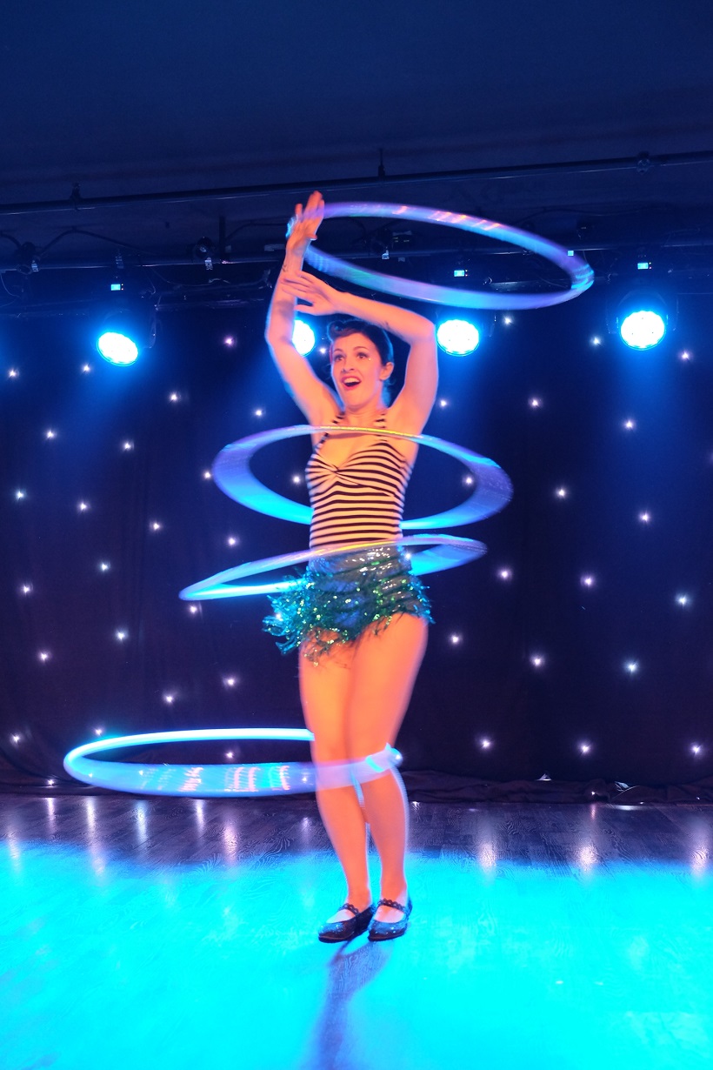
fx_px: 1069
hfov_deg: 36.9
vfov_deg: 53.1
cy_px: 535
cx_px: 356
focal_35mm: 36
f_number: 3.2
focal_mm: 24.3
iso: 2000
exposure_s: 1/30
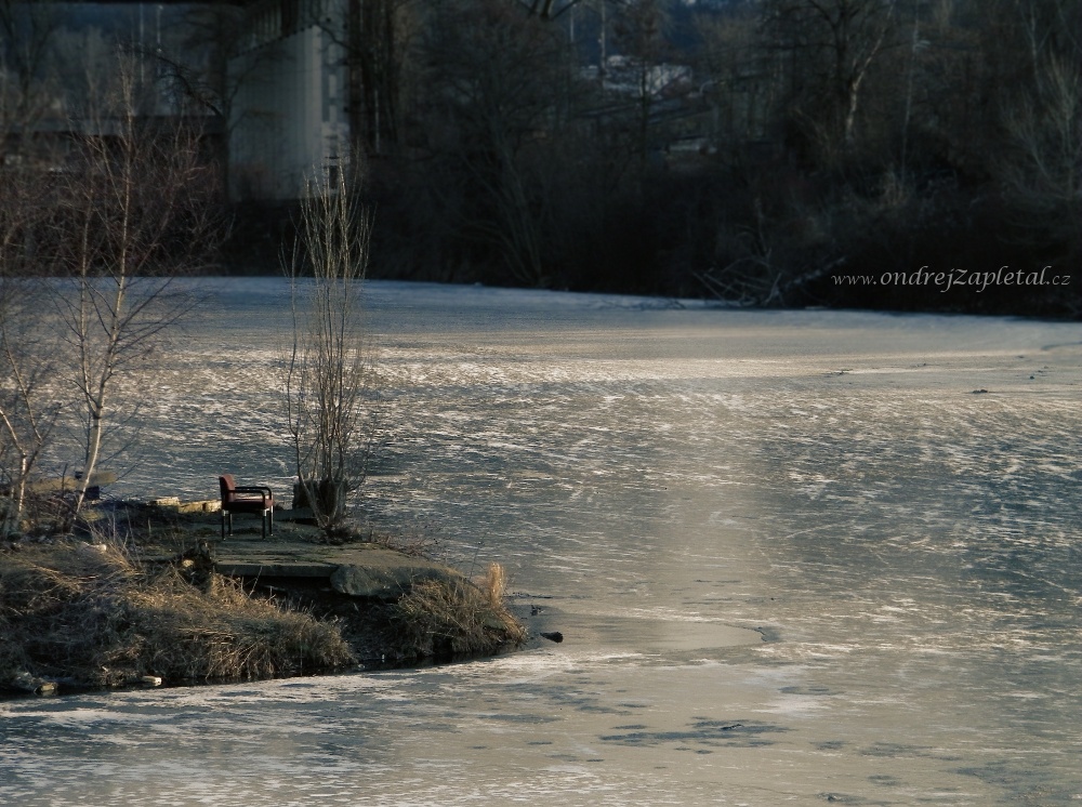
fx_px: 3931
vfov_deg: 11.7
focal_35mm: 126
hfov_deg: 15.7
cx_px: 541
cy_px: 404
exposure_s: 1/250
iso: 100
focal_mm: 22.5
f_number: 4.8
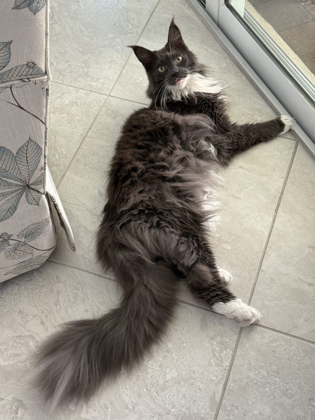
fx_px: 582
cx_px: 158
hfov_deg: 30.3
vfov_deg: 39.7
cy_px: 210
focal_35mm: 48
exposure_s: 1/40
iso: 320
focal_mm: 6.76
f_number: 1.78
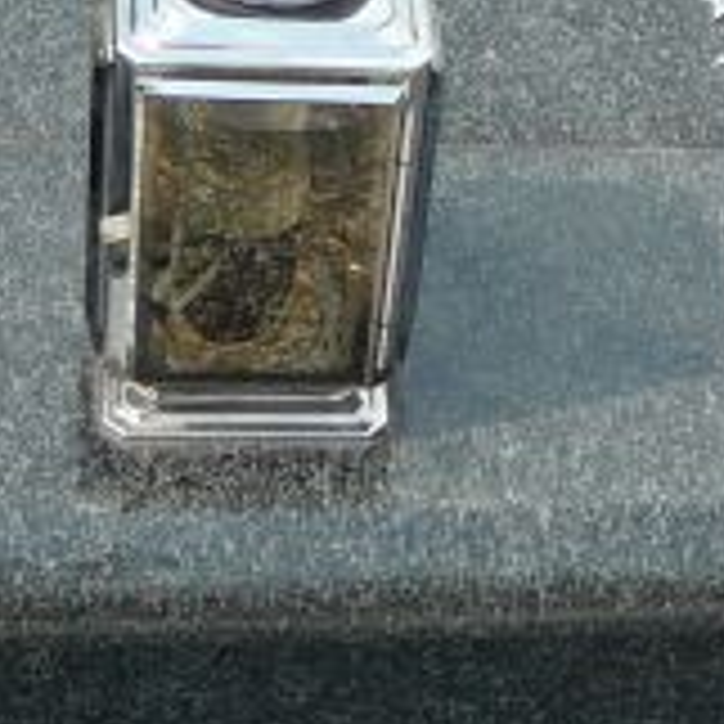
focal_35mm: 123
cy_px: 175
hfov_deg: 13.9
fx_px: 2911
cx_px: 782
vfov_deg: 14.1
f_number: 2.8
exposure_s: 1/800
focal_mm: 5.2
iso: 80
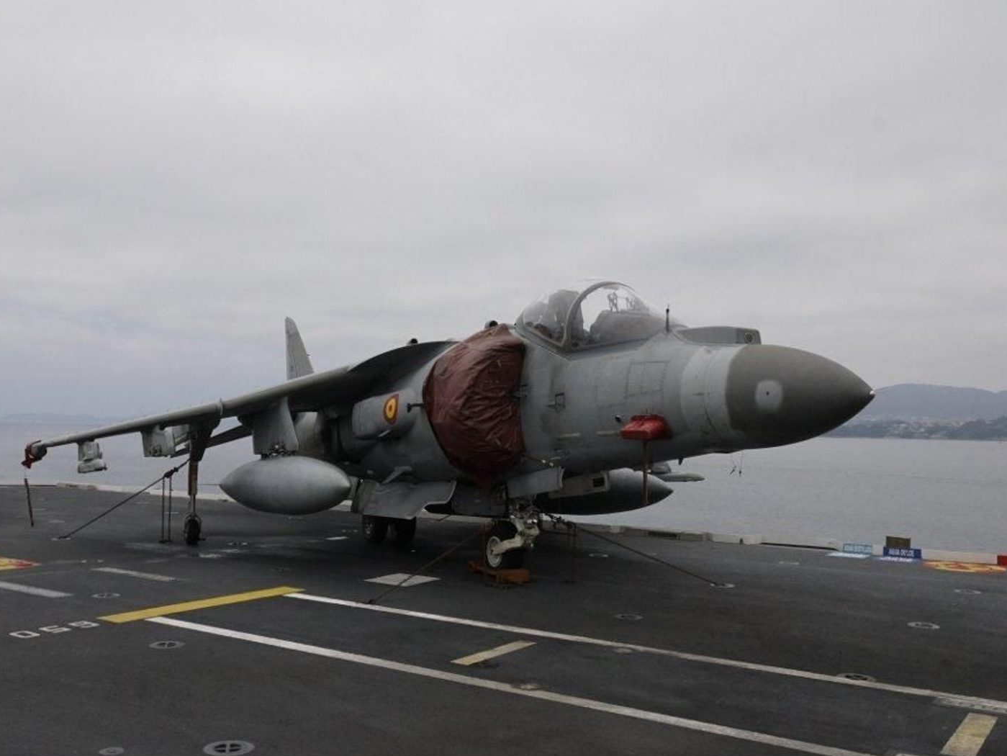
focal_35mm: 33
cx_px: 456
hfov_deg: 55.3
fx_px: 960
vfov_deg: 43.0
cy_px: 384
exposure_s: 1/2500
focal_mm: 20
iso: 1600
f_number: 11
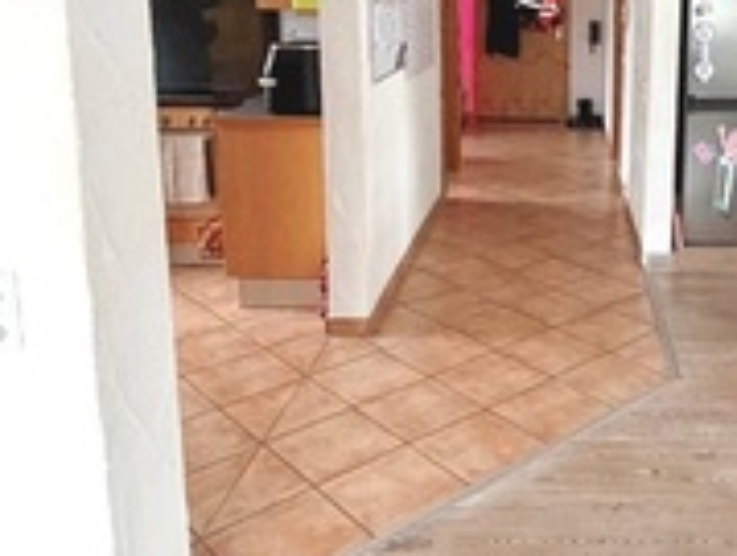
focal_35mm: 39
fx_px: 832
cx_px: 585
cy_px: 126
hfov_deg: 45.5
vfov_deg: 35.9
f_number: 2.2
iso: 500
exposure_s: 1/60
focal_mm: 2.22
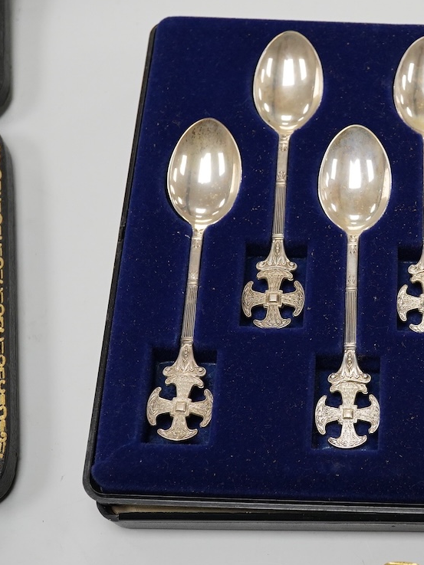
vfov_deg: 29.4
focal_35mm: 66
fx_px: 1078
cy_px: 279
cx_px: 405
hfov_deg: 21.6
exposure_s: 1/250
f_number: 10
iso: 2500
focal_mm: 30
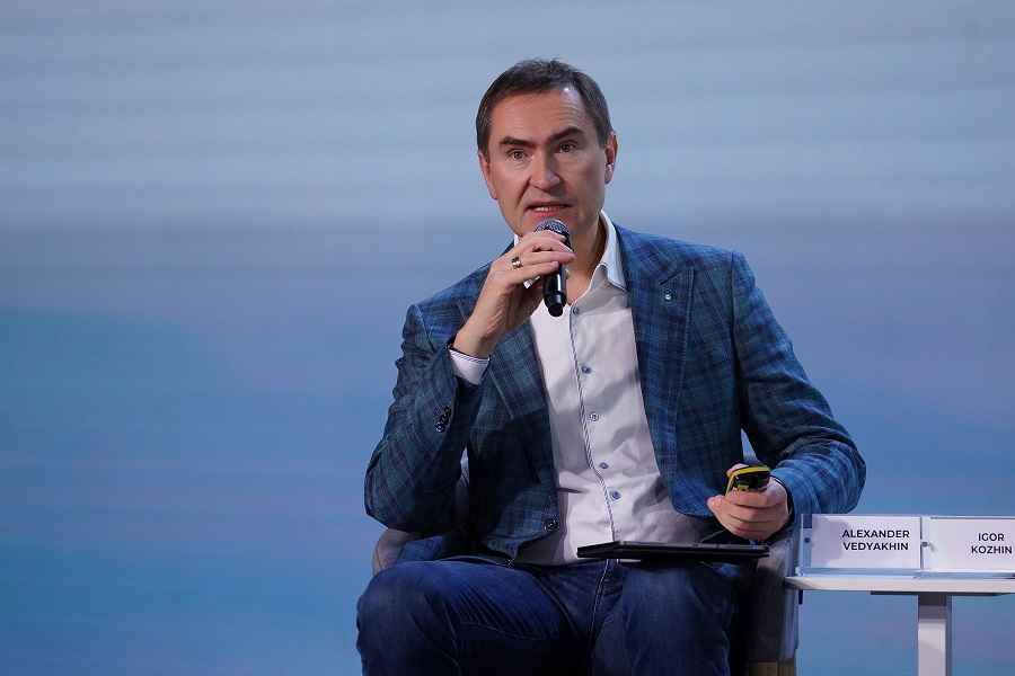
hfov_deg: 6.9
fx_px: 8458
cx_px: 508
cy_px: 338
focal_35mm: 300
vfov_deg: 4.6
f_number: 2.8
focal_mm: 200
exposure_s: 1/160
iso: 1000
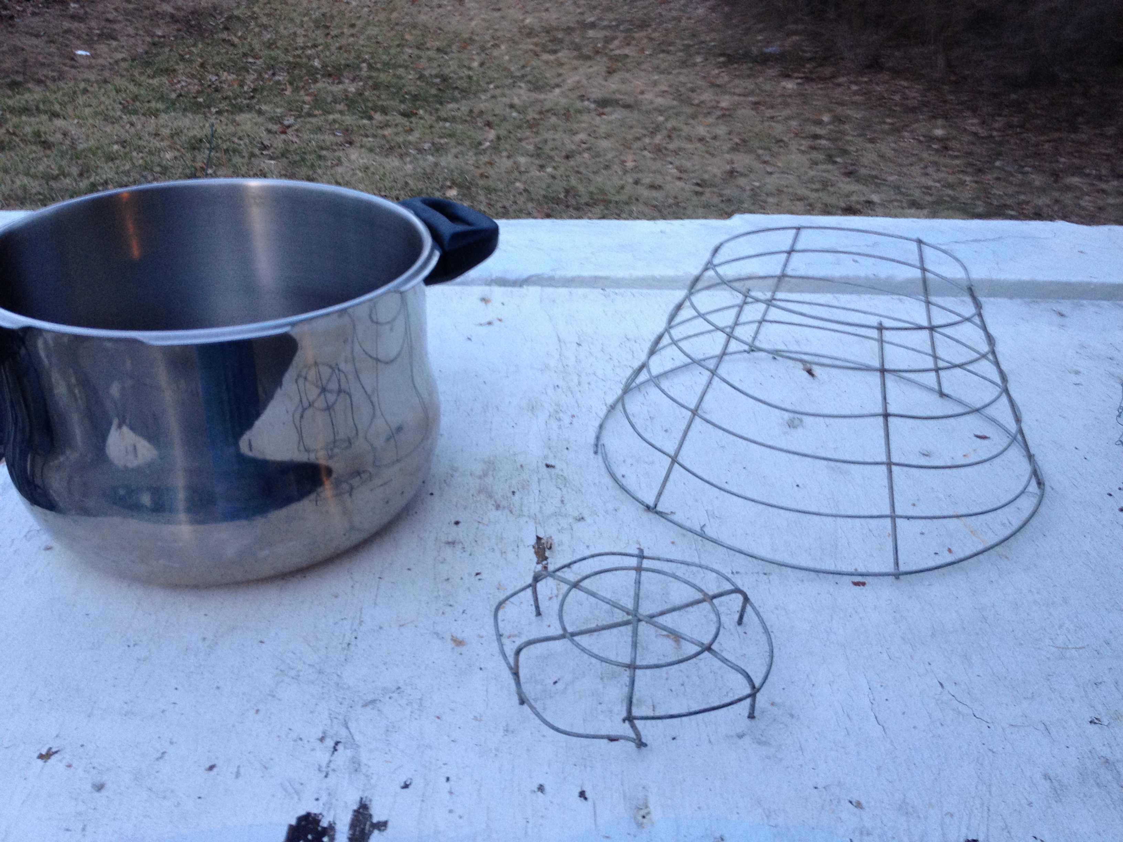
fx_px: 1135
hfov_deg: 52.6
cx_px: 562
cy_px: 421
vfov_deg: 40.7
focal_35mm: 35
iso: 100
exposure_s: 1/20
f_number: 2.4
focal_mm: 4.28
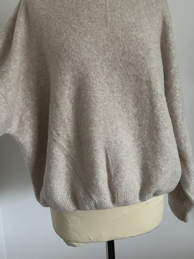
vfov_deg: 46.8
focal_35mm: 39
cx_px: 88
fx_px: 291
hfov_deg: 36.8
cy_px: 78
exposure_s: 1/60
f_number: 1.6
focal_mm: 5.1
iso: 400
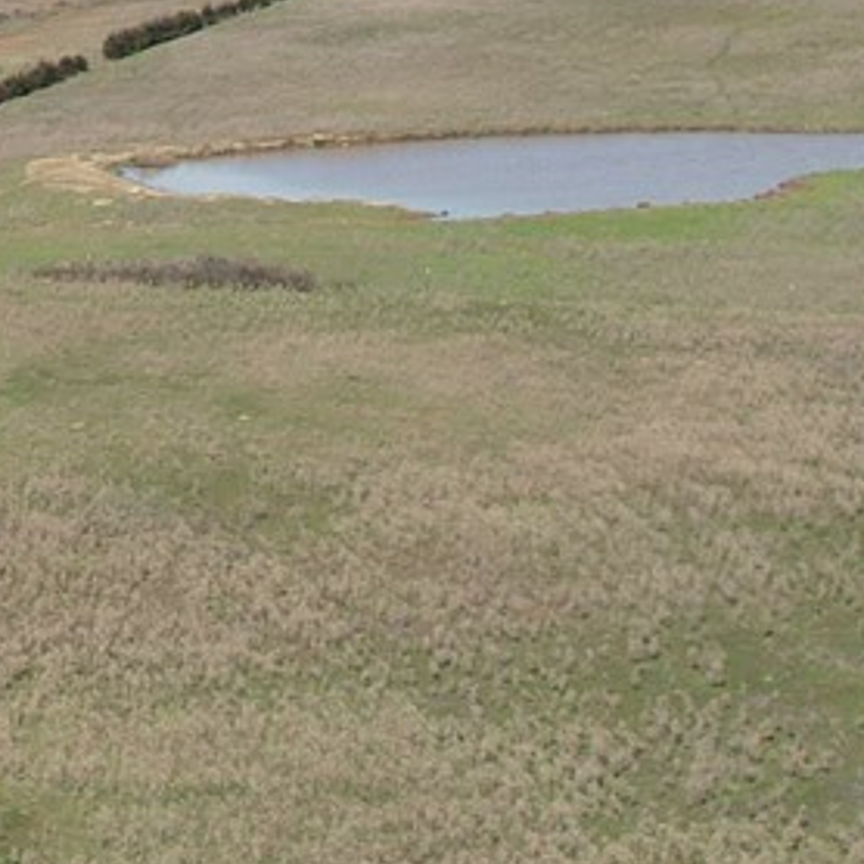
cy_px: -567
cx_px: -855
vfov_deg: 12.0
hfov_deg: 11.5
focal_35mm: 137
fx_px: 3869
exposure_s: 1/1600
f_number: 2.8
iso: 100
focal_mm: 8.38
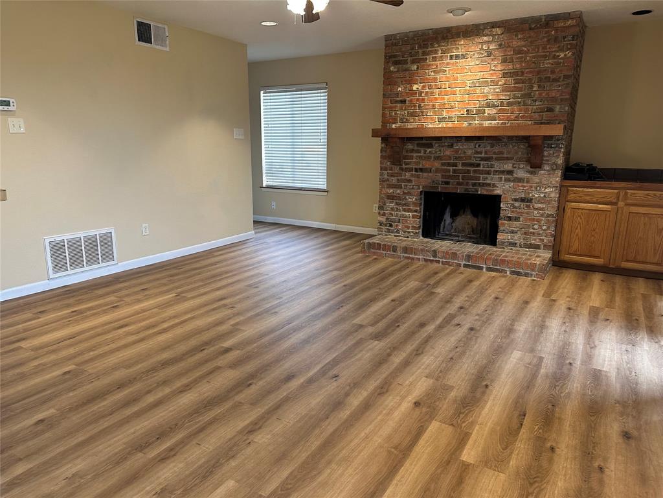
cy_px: 249
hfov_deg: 71.6
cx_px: 332
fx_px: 460
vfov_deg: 56.8
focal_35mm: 24
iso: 200
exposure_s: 1/120
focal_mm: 6.86
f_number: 1.78
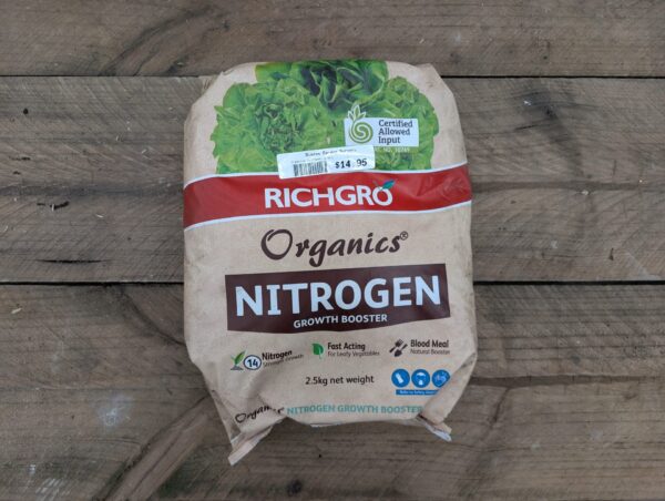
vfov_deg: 57.0
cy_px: 250
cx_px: 332
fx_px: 462
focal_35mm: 24
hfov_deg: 71.5
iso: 19
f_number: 1.68
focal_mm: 6.9
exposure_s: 1/48.8
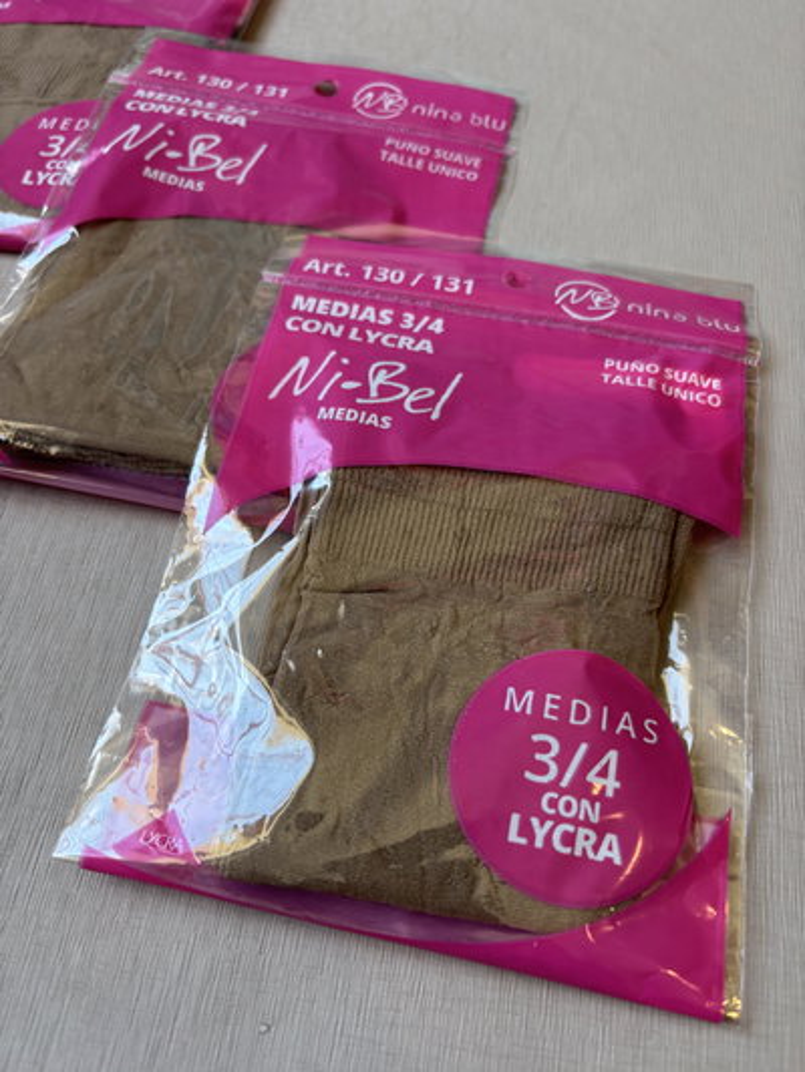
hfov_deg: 53.1
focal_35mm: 26
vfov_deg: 67.3
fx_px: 806
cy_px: 536
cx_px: 402
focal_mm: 5.96
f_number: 1.6
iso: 80
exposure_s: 1/121
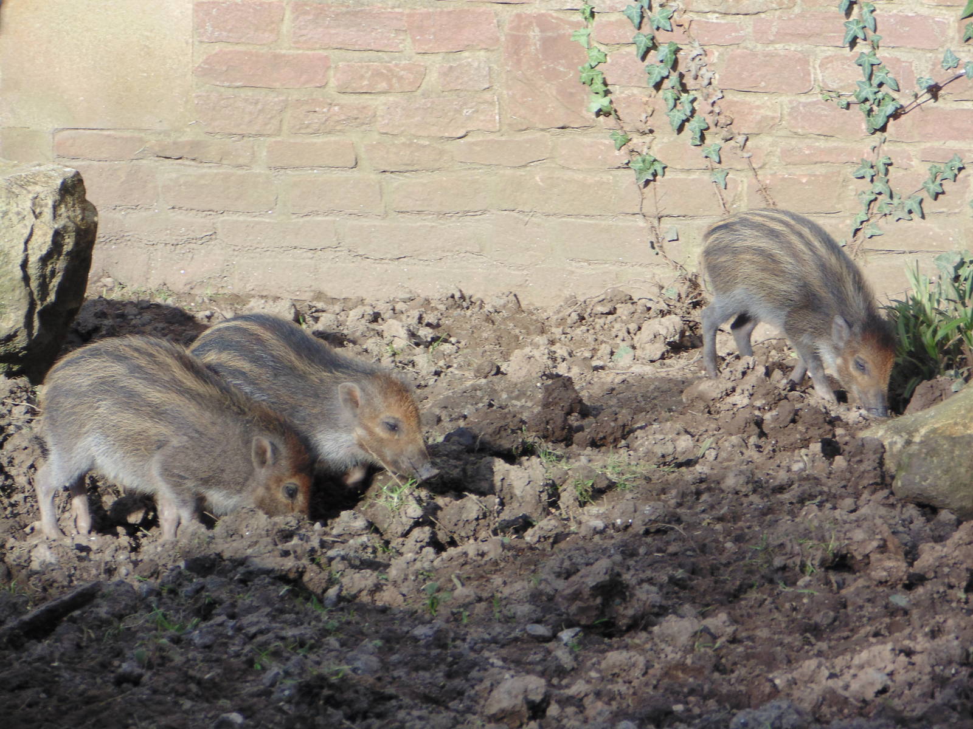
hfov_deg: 8.4
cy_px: 364
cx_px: 486
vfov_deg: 6.3
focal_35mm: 236
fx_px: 6634
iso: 80
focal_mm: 42.3
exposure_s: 1/200
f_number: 5.6
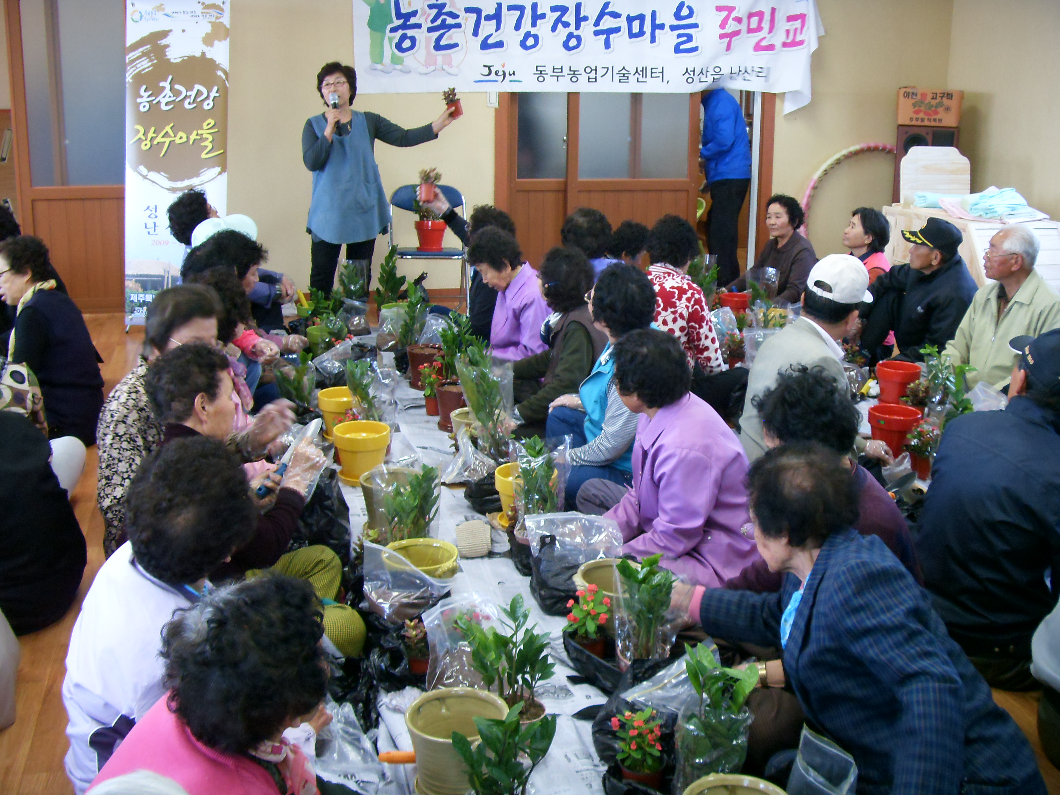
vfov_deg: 36.0
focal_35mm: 40
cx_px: 528
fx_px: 1225
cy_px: 392
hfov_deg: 46.8
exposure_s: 1/15
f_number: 3.5
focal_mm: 6.6
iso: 200
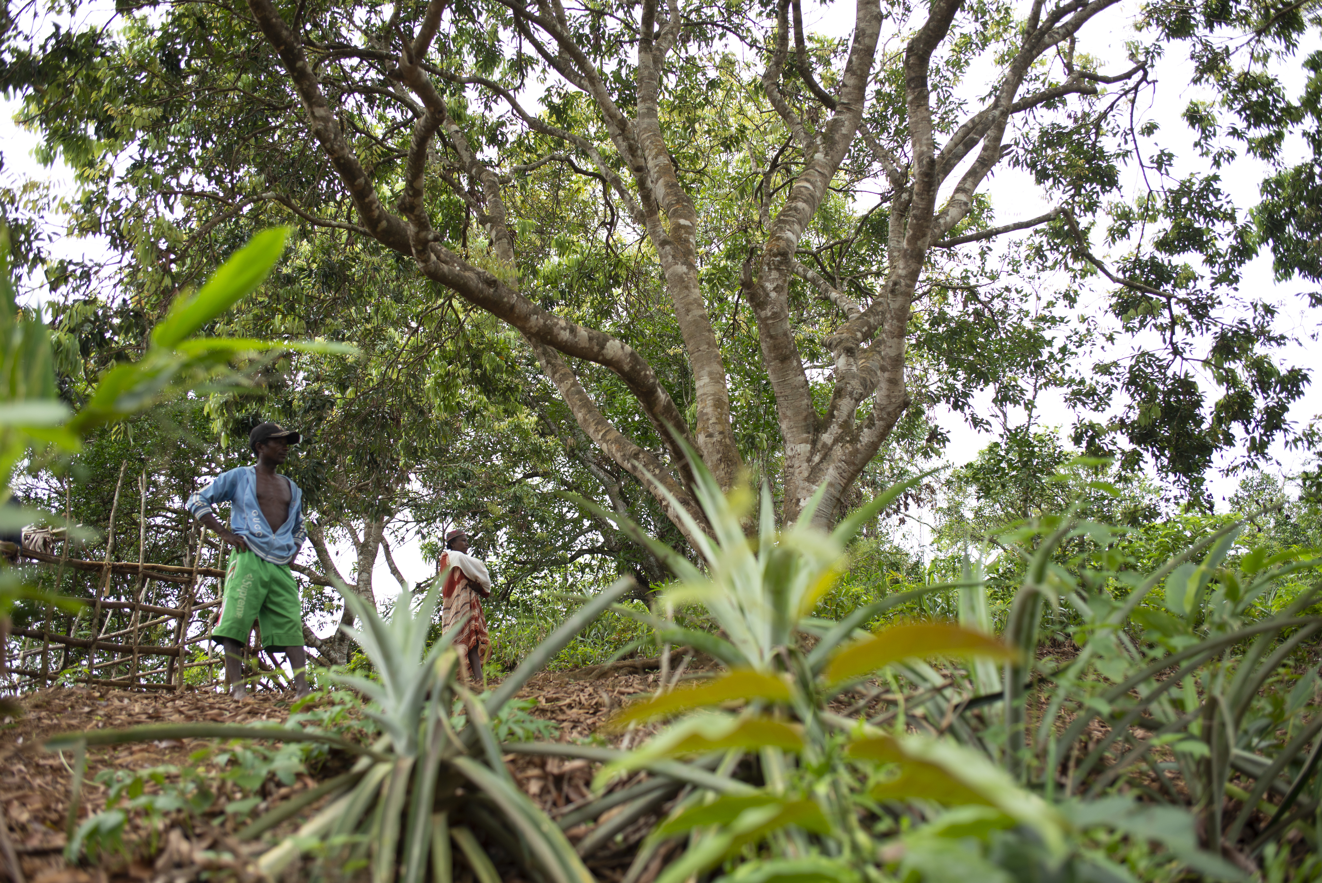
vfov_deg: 37.9
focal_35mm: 35
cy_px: 442
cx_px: 661
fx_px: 1286
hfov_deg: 54.4
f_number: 3.5
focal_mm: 35
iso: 125
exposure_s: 1/500
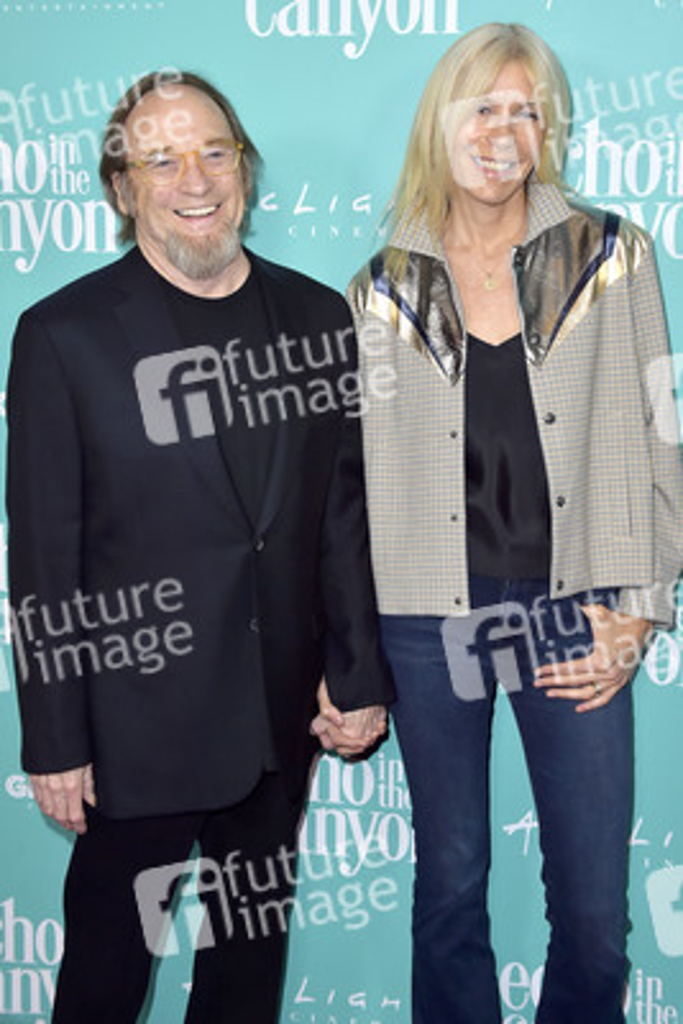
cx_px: 342
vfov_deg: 44.5
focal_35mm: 44
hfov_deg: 30.5
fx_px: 1251
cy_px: 512
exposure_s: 1/250
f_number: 7.1
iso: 400
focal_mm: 44
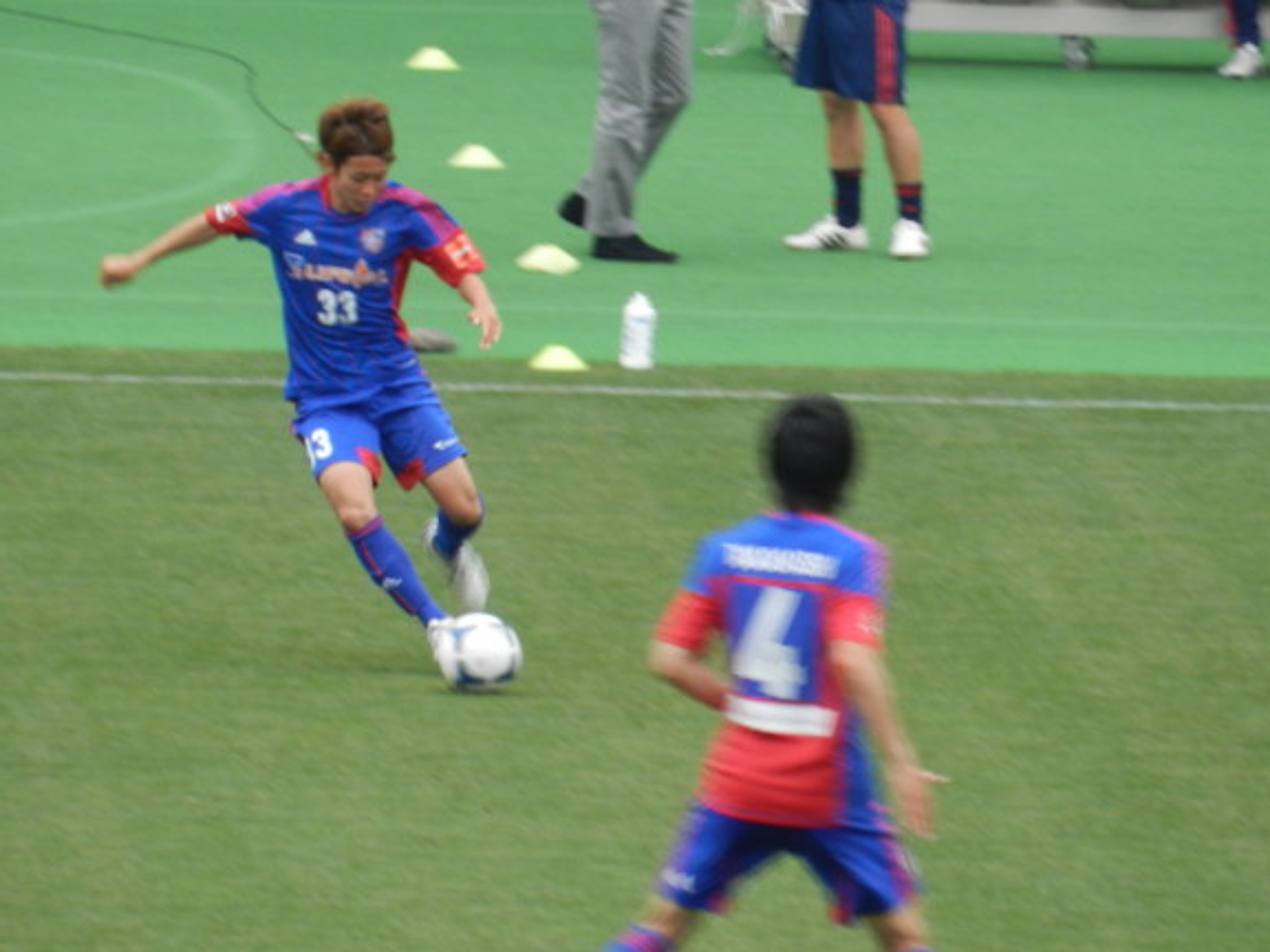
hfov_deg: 2.0
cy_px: 441
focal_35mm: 1016
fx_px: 37275
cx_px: 721
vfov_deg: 1.5
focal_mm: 130.2
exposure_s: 1/100
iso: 180
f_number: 5.7
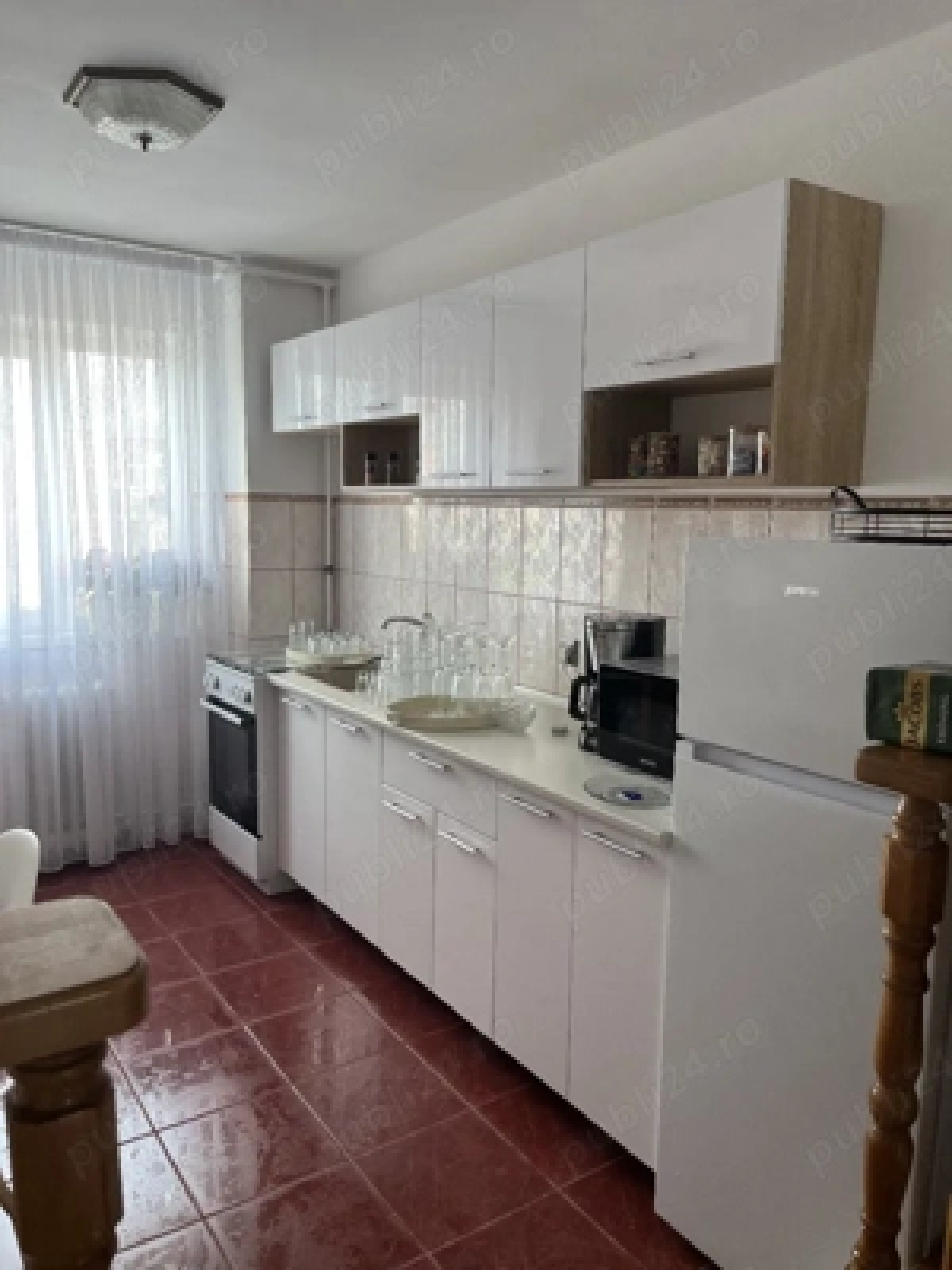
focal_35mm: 26
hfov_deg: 53.1
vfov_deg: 67.3
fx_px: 953
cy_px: 635
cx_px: 476
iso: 80
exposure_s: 1/122
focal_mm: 5.1
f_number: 1.6
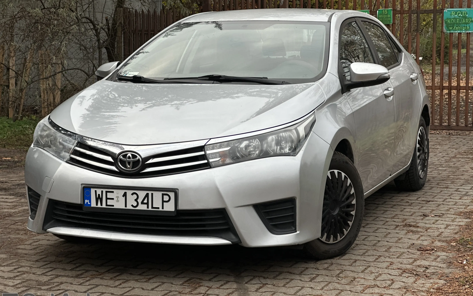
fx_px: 1057
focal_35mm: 82
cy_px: 137
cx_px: 237
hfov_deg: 25.2
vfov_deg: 15.9
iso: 20
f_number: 2.8
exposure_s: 1/133
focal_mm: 9
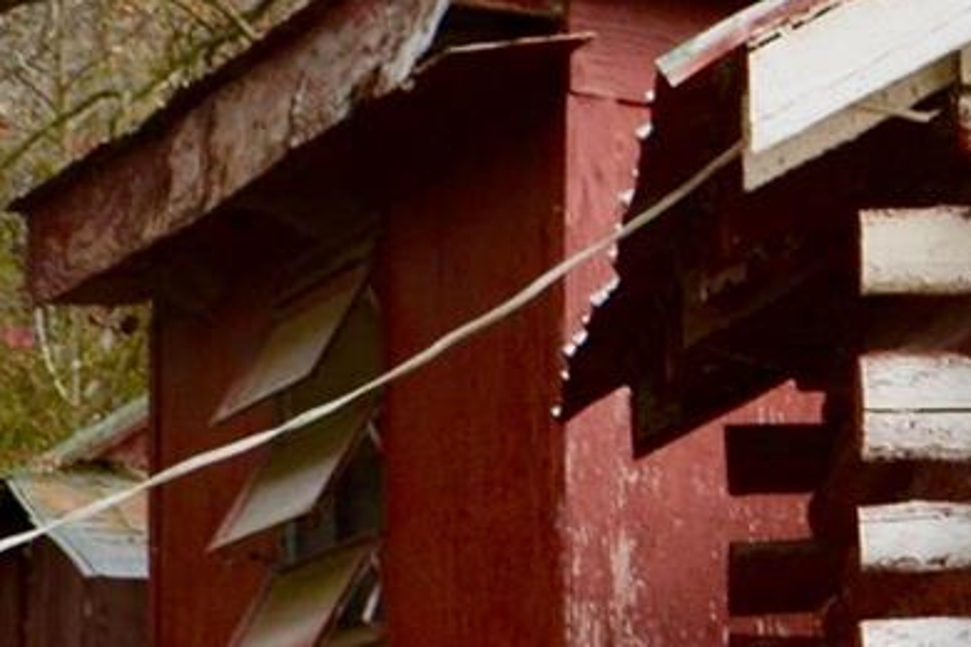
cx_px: 1785
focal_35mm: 252
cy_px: 852
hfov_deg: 7.9
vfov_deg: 5.4
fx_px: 6796
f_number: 8
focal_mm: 32
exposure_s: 1/200
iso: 100
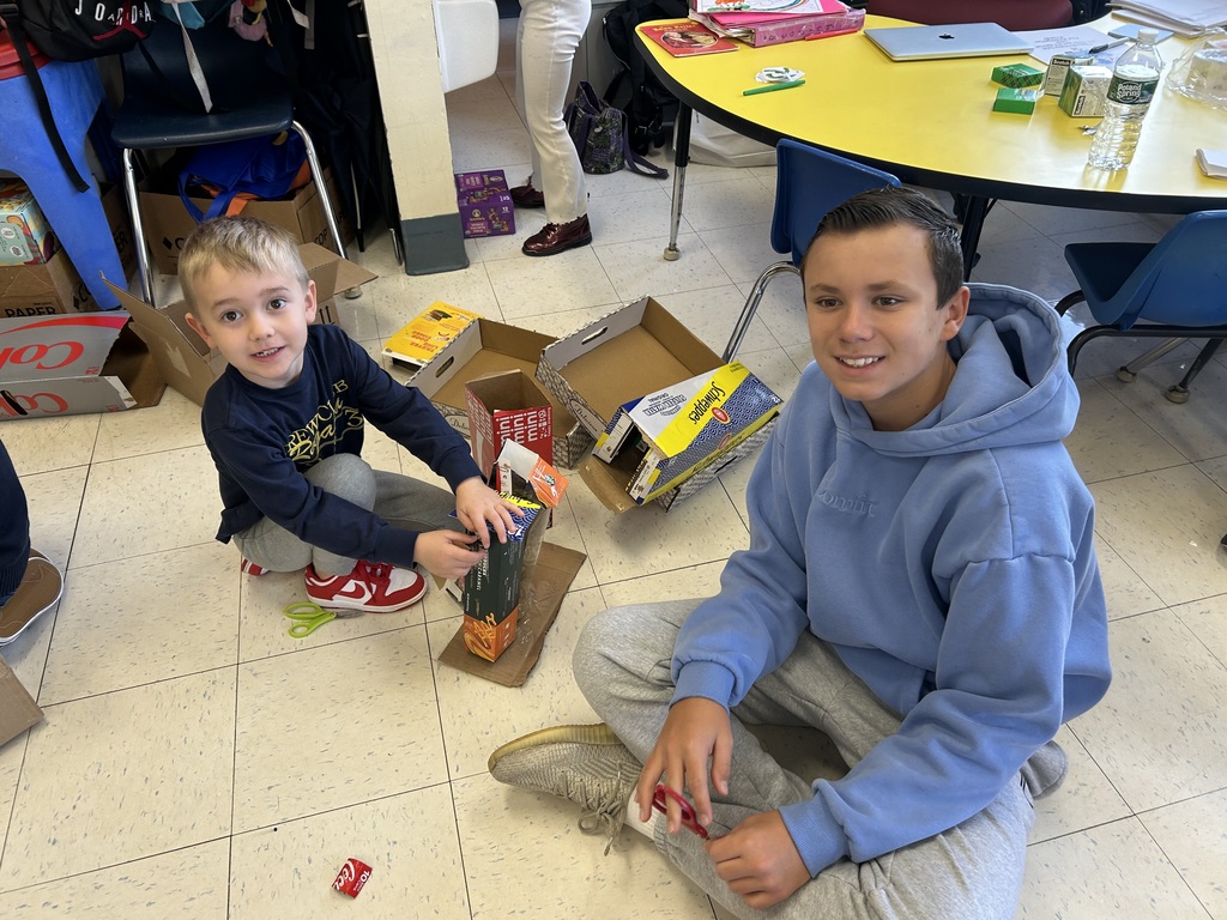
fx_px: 922
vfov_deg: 53.1
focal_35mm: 26
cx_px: 614
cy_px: 460
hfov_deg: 67.3
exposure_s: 1/60
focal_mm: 5.7
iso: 64
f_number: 1.5
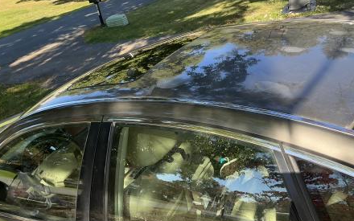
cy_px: 99
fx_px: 328
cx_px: 197
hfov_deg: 56.6
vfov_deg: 37.2
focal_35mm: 34
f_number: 1.8
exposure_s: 1/223
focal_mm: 3
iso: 20
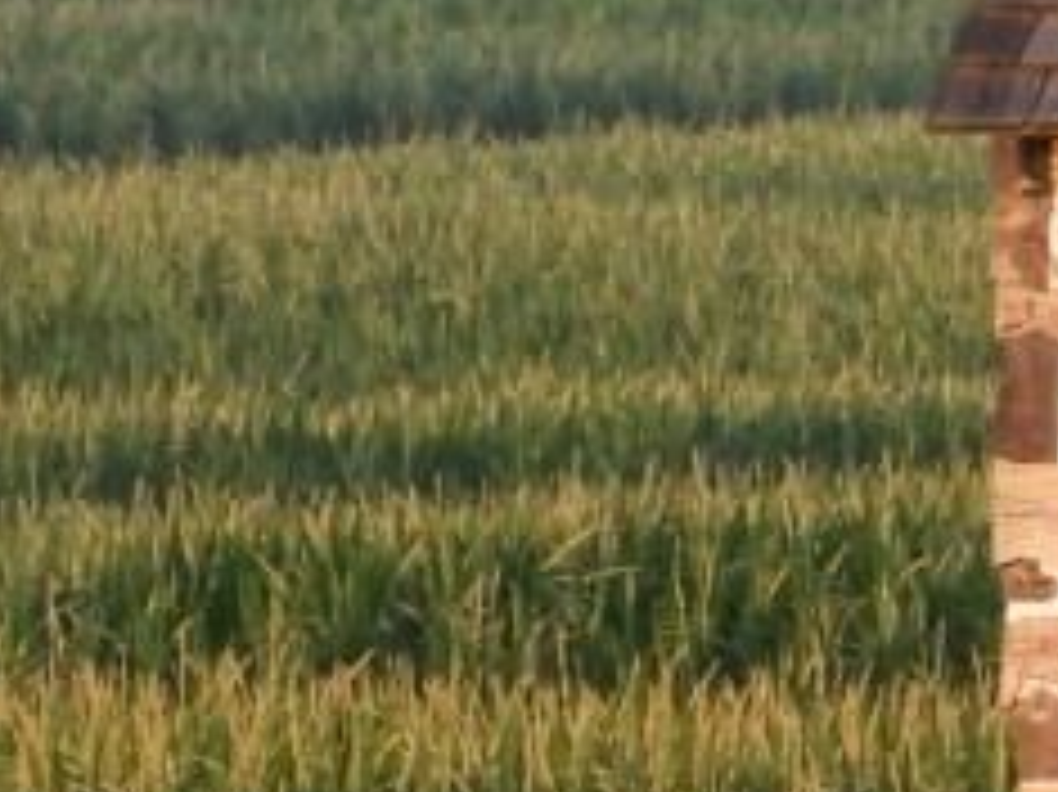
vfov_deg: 0.9
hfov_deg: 1.2
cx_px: 1562
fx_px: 50527
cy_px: 554
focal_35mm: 1654
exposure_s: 1/125
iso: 160
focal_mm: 48.4
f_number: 5.5
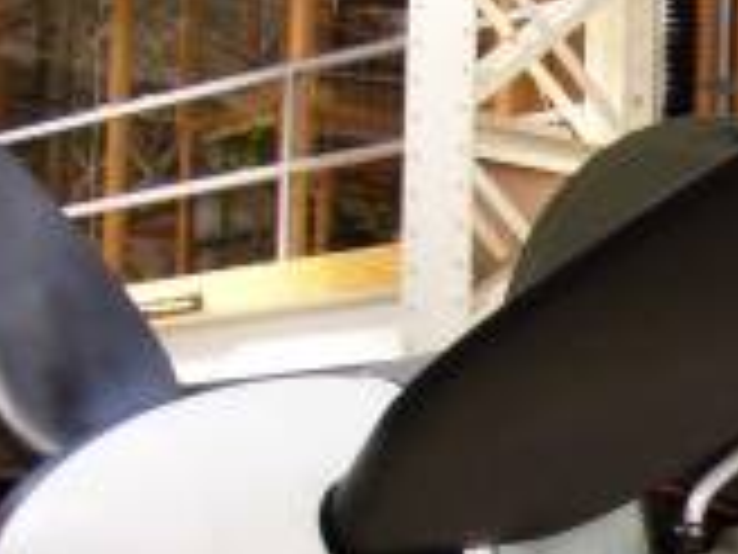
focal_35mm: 121
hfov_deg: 15.5
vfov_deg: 12.2
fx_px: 2580
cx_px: 950
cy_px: 477
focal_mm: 5.8
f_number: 2.6
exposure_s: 1/125
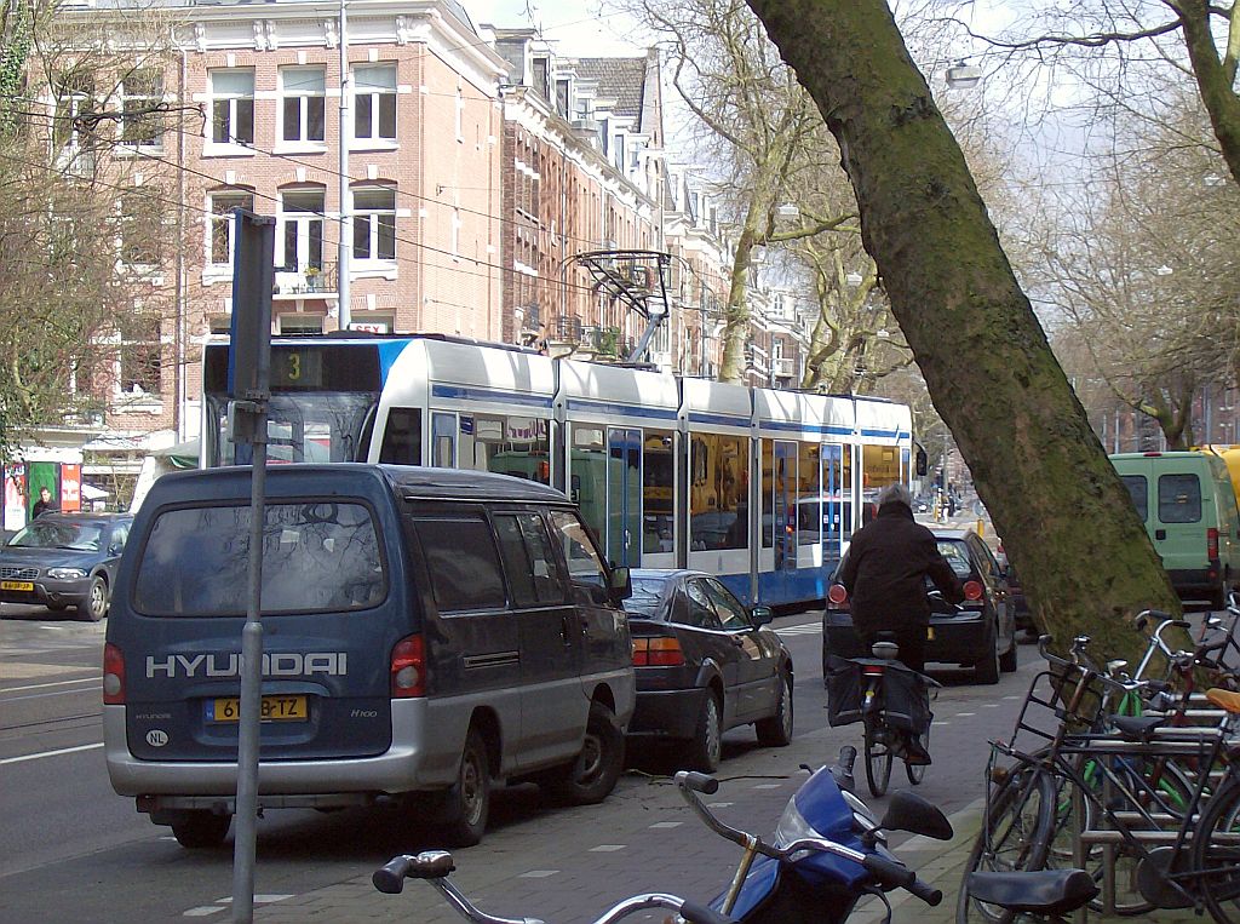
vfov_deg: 14.7
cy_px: 462
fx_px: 3574
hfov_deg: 19.7
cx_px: 620
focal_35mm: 100
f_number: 4.6
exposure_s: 1/382
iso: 100
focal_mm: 16.6
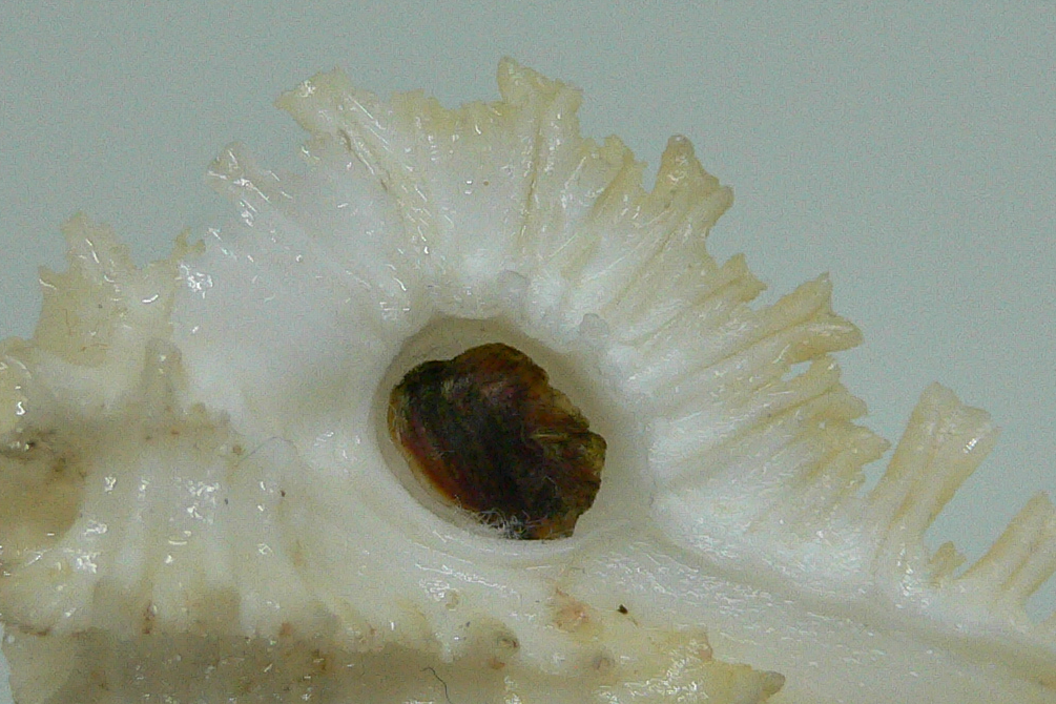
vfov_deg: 18.6
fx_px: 2141
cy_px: 511
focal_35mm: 73
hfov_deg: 27.7
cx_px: 457
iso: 200
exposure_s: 1/60
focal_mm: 4.6
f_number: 2.8
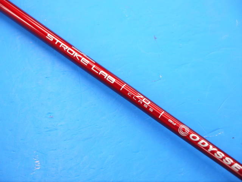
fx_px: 545
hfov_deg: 25.0
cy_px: 91
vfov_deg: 18.9
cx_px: 121
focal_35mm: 78
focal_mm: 39
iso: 640
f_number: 5.5
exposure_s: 1/80
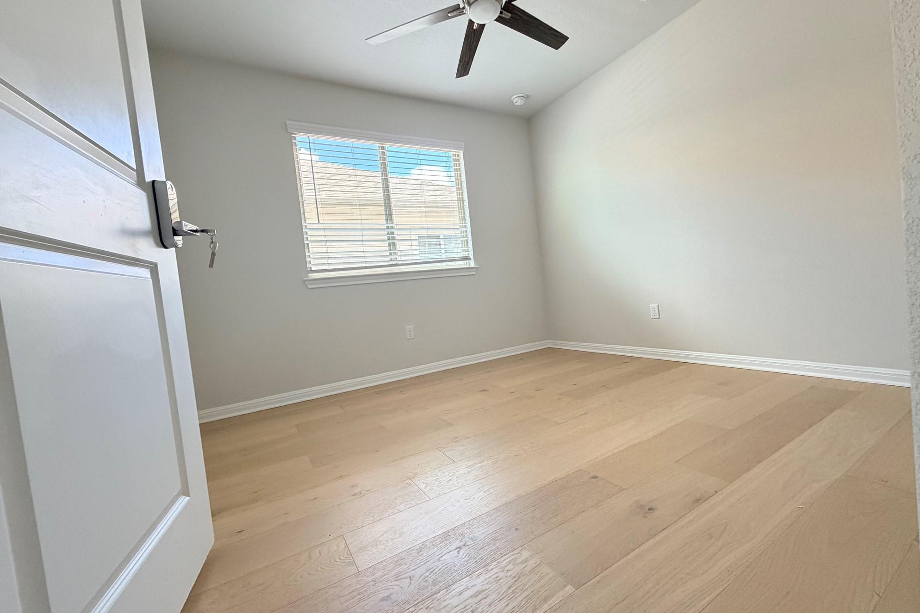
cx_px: 473
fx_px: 383
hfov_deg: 100.4
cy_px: 306
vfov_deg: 77.3
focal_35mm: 15
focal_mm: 2.22
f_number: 2.2
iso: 320
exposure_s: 1/85
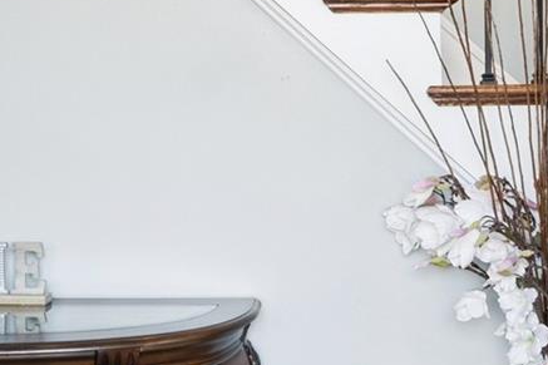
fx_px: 1141
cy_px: 95
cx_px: 291
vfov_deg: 18.1
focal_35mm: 75
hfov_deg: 27.0
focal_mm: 16
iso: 640
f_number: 5.6
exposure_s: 1/80
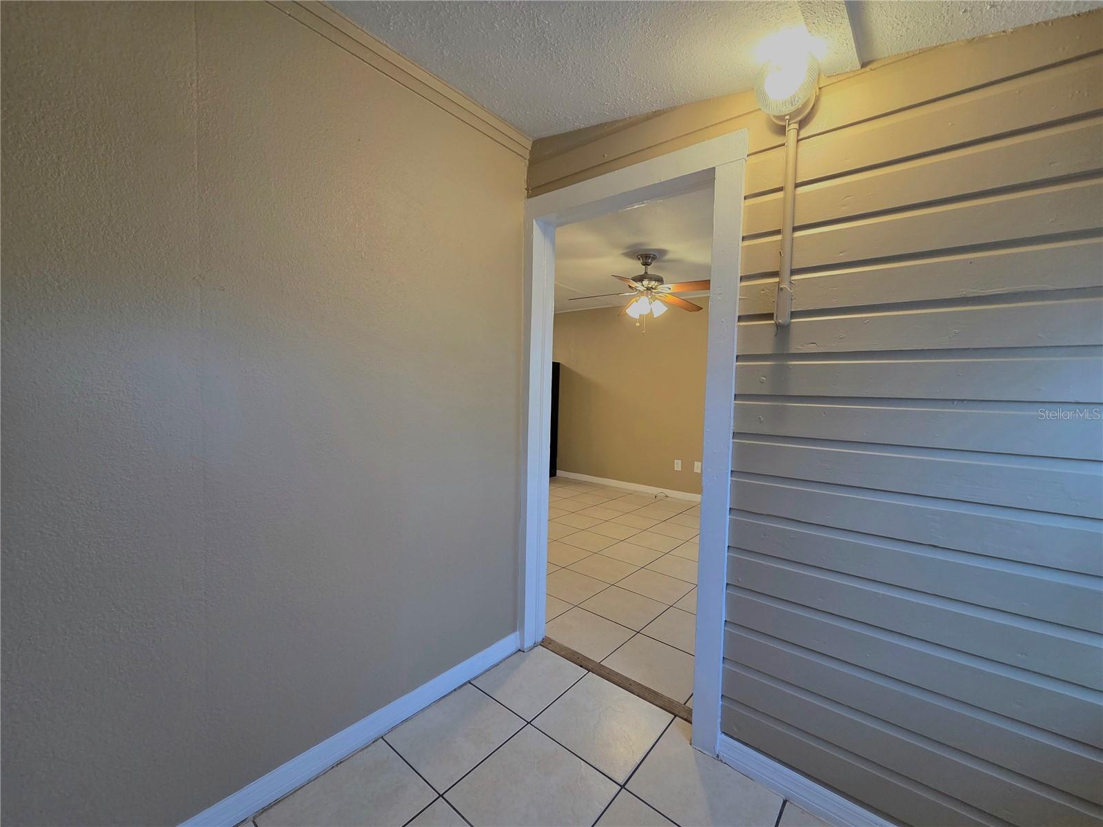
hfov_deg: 106.2
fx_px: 414
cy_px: 414
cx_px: 552
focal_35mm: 13
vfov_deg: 89.9
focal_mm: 2.2
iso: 200
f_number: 2.2
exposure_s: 1/60.2
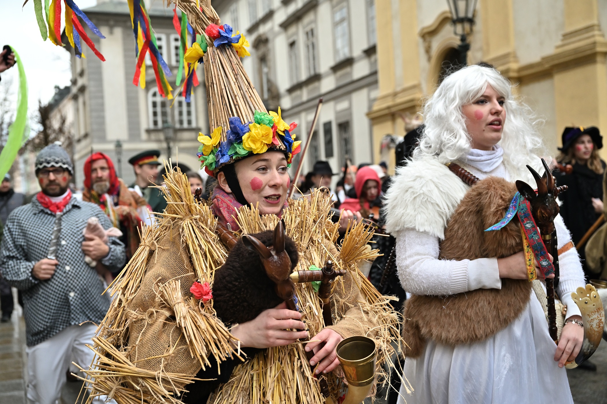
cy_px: 202
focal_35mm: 43
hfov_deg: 45.5
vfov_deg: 31.1
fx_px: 724
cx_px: 304
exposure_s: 1/500
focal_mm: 43
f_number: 4
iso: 2000
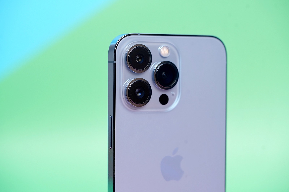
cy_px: 96
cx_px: 144
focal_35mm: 90
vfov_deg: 15.2
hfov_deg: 22.6
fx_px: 723
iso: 800
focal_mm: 90
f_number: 5
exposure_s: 1/100
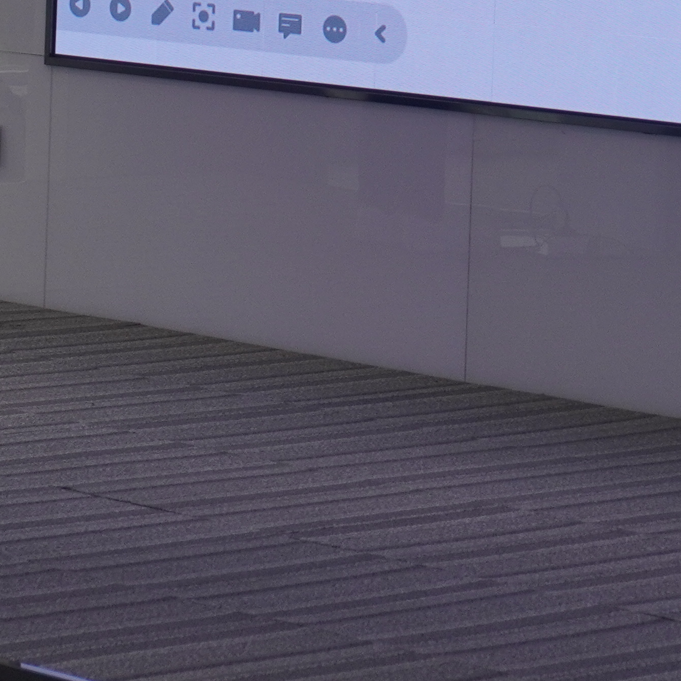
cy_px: -197
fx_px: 4563
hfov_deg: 8.5
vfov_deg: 8.4
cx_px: 169
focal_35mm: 205
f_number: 5.6
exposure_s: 1/60
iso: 400
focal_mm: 36
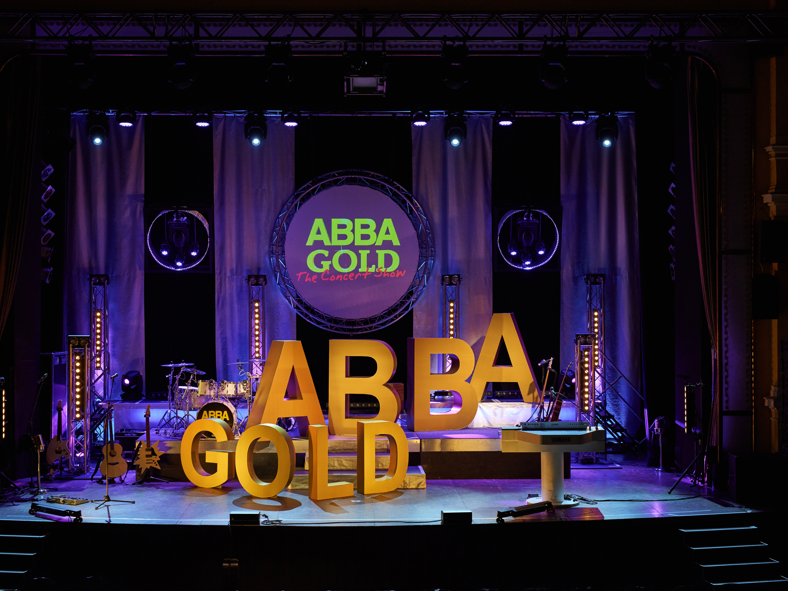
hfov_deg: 34.9
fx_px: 1252
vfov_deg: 26.6
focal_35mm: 55
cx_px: 377
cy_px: 292
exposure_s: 1/250
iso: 1000
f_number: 3.5
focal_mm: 50
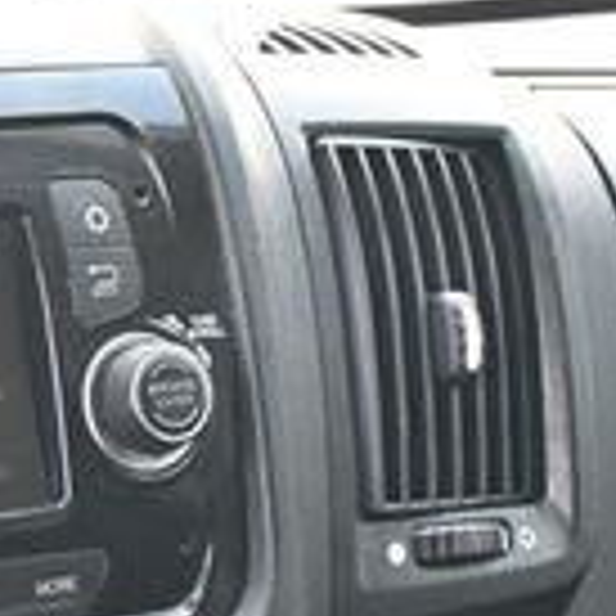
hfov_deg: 13.2
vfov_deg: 13.3
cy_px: 890
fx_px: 2516
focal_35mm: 125
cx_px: -292
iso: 640
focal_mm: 21
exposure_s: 1/125
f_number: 4
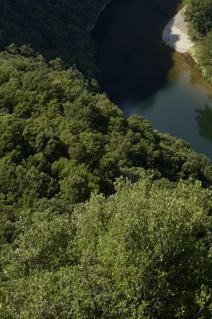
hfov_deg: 11.2
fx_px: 1052
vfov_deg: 16.1
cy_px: -117
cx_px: 292
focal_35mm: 119
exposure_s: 1/200
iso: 200
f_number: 11
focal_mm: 40
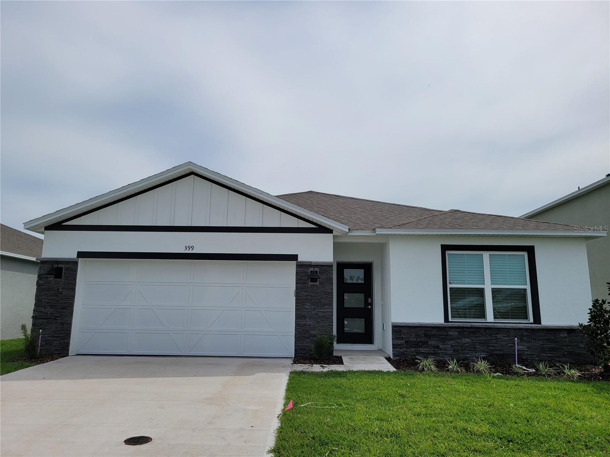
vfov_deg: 53.1
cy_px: 228
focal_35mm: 26
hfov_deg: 67.3
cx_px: 305
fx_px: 458
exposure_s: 1/5172
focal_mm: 5.4
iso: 40
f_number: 1.8
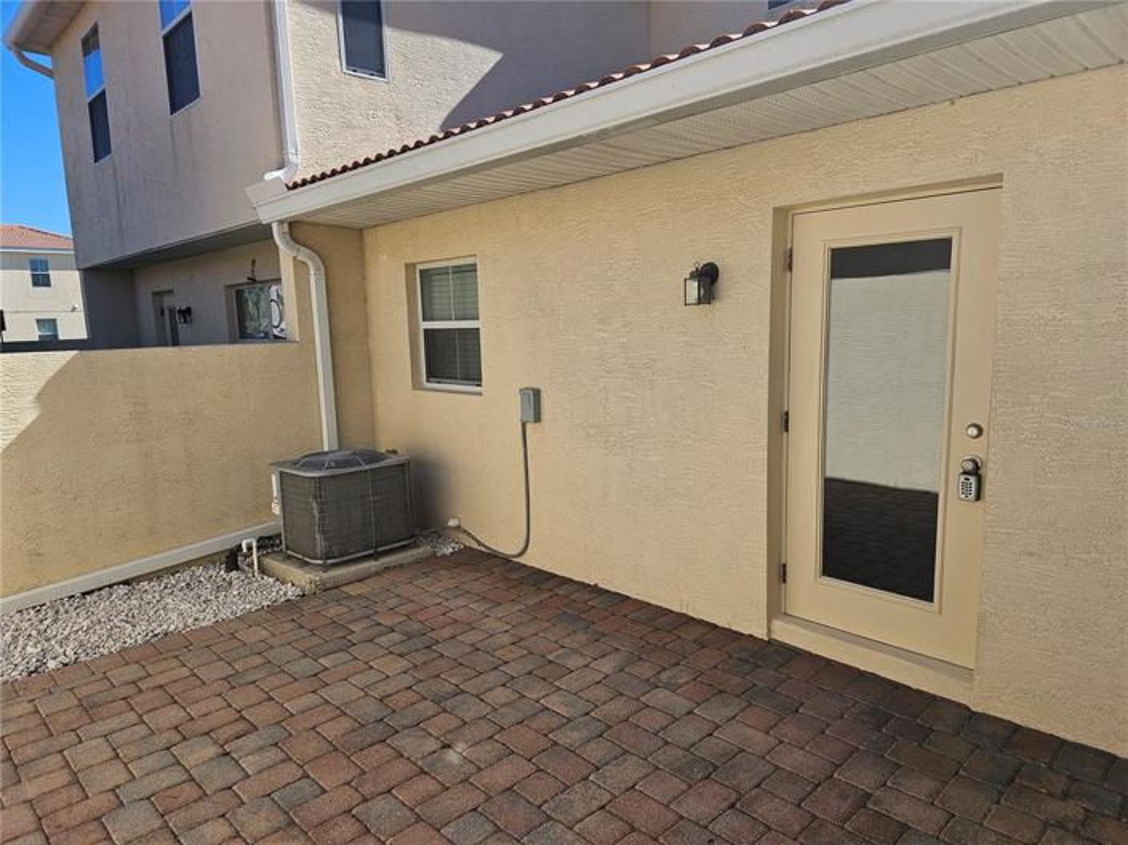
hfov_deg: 74.0
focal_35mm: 23
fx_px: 749
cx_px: 564
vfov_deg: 58.8
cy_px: 422
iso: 10
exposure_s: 1/562
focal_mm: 6.3
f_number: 1.7
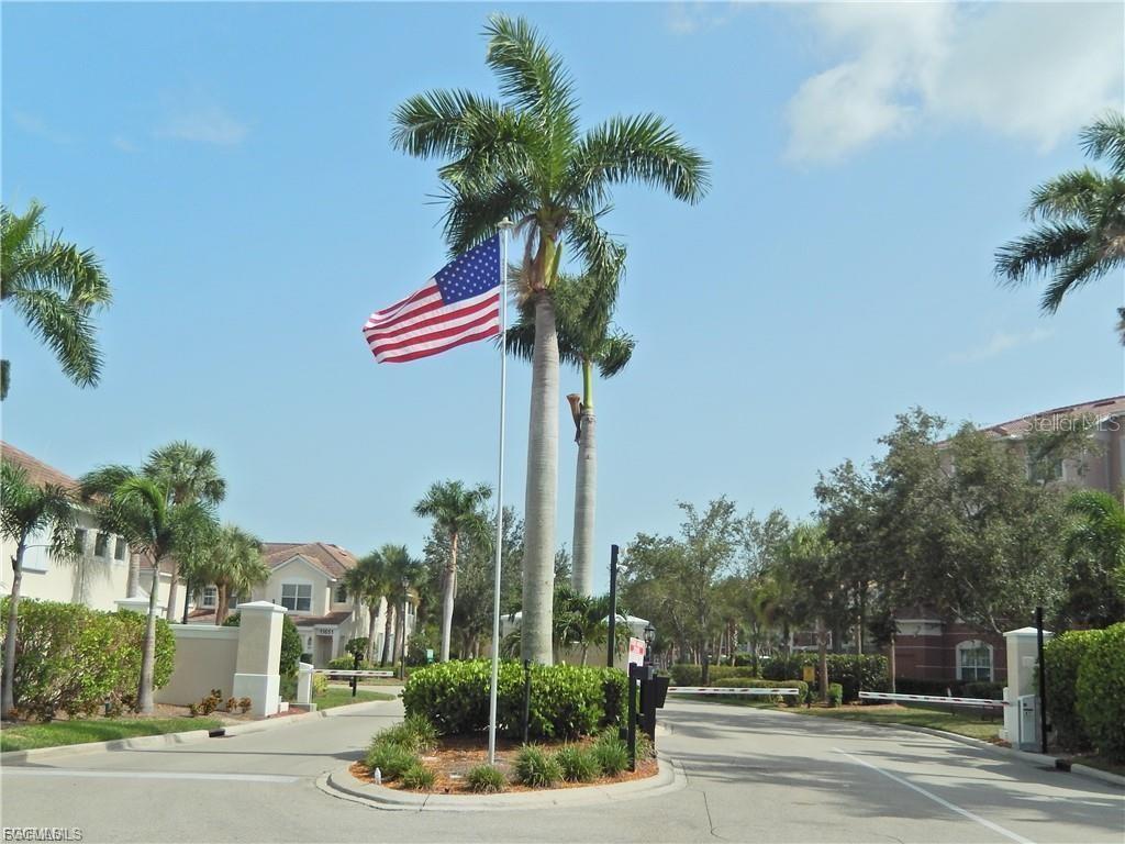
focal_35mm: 36
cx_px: 562
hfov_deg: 51.4
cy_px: 422
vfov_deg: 39.7
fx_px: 1170
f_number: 8
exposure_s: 1/400
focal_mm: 6.5
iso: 125
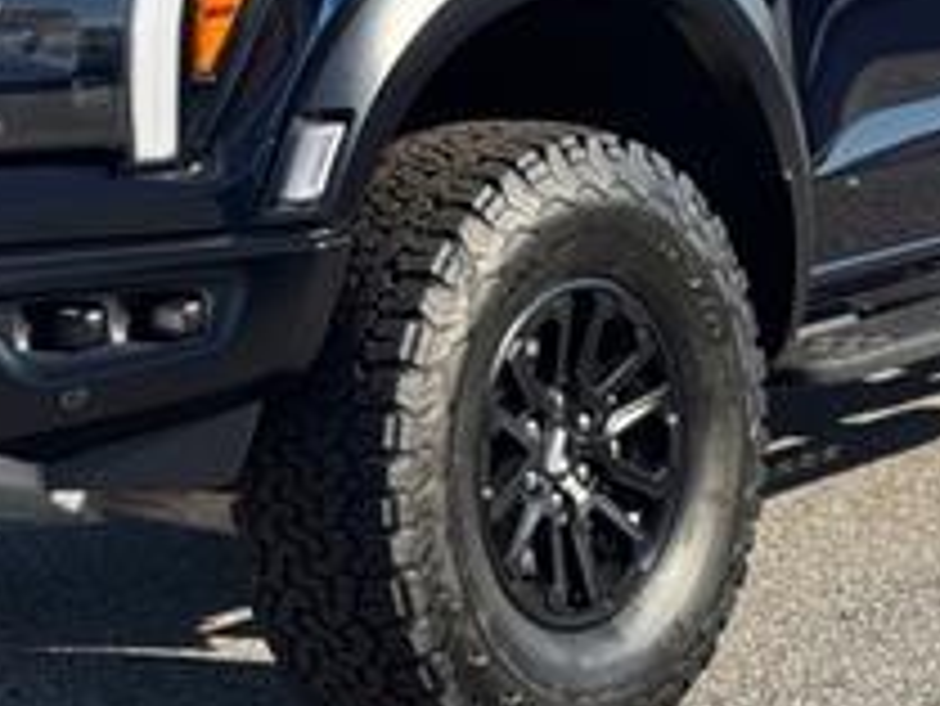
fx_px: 3994
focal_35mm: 147
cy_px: 36
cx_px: 540
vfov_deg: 10.0
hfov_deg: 13.4
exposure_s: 1/1818
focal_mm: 6.76
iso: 64
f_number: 1.78
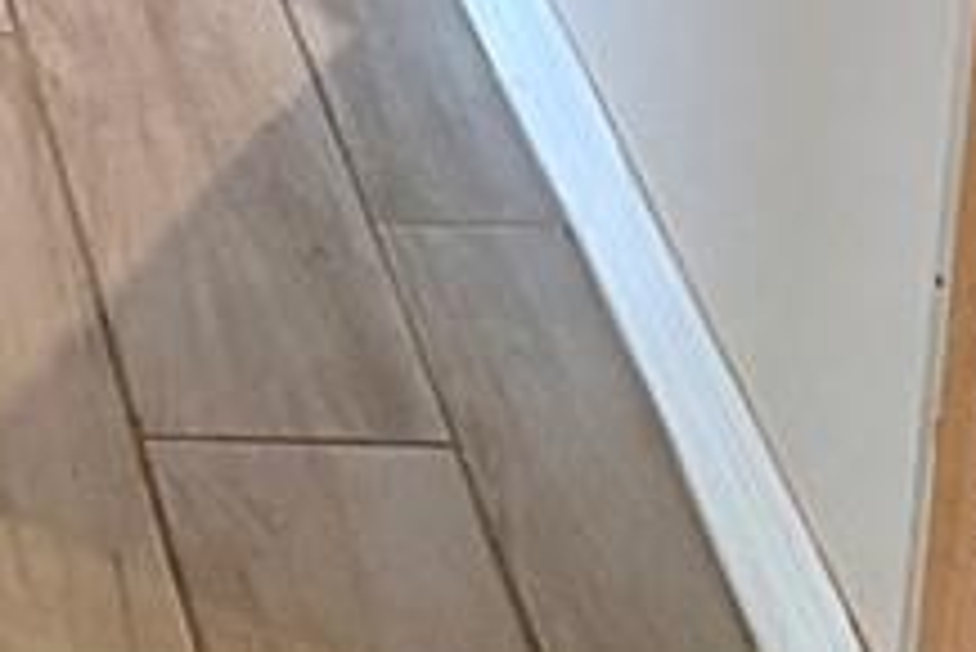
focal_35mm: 199
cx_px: -1043
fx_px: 5399
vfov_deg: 6.3
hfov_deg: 9.6
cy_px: -1407
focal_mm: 5.96
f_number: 1.6
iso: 400
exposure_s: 1/60
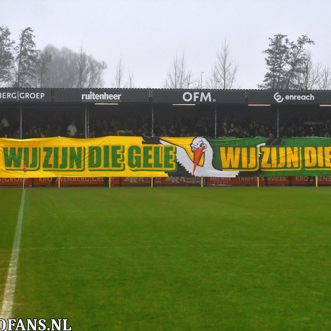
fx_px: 1287
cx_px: 202
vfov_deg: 14.7
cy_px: 165
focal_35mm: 119
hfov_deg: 14.6
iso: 1250
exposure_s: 1/2000
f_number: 4
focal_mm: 62
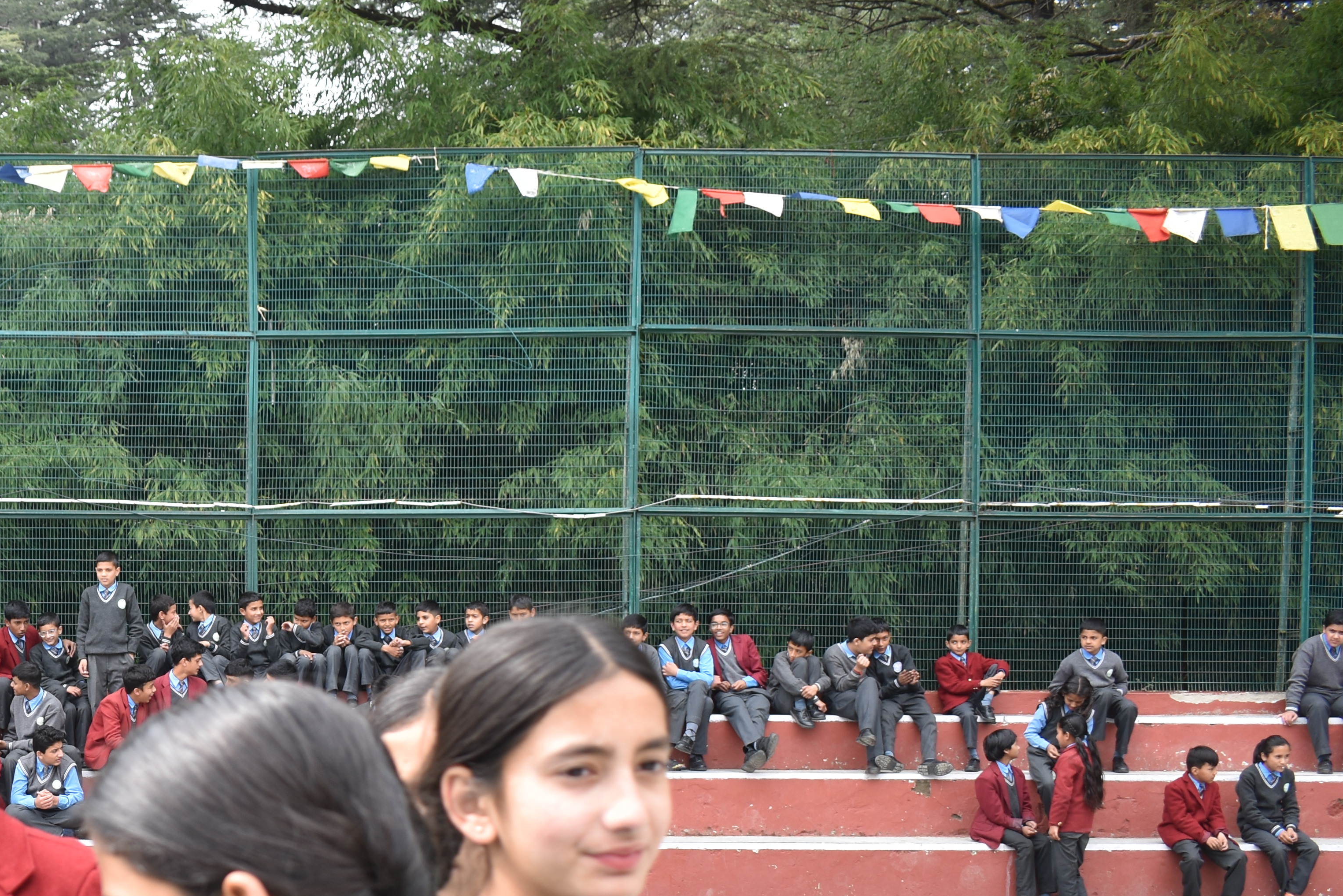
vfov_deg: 21.3
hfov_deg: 30.5
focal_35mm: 62
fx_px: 2312
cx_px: 52
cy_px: 856
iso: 100
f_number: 3.8
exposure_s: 1/160
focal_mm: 21
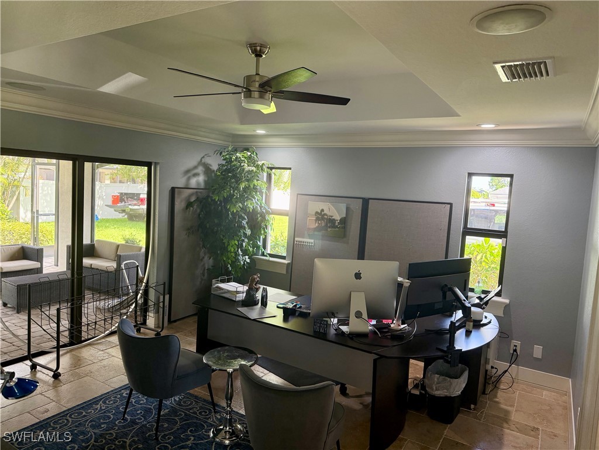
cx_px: 300
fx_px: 415
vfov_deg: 56.8
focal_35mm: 24
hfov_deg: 71.6
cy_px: 225
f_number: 1.78
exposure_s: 1/120
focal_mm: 6.76
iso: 250
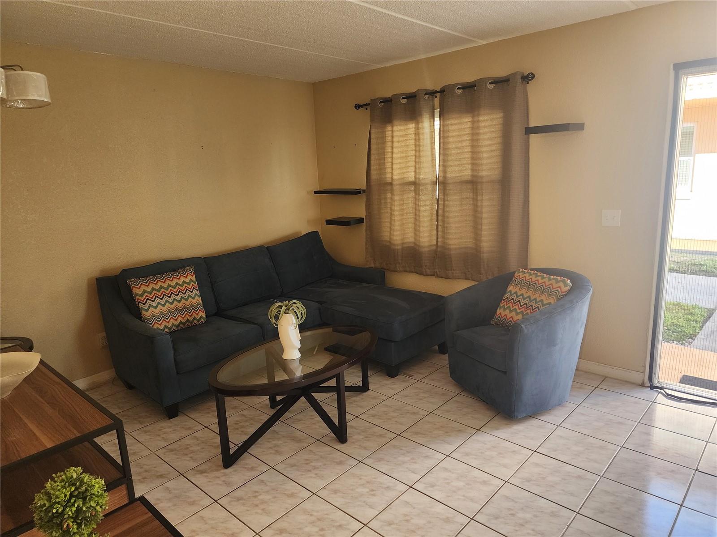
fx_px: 476
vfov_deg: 58.9
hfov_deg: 73.9
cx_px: 358
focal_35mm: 23
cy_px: 268
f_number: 1.8
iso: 250
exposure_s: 1/120
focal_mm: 6.4
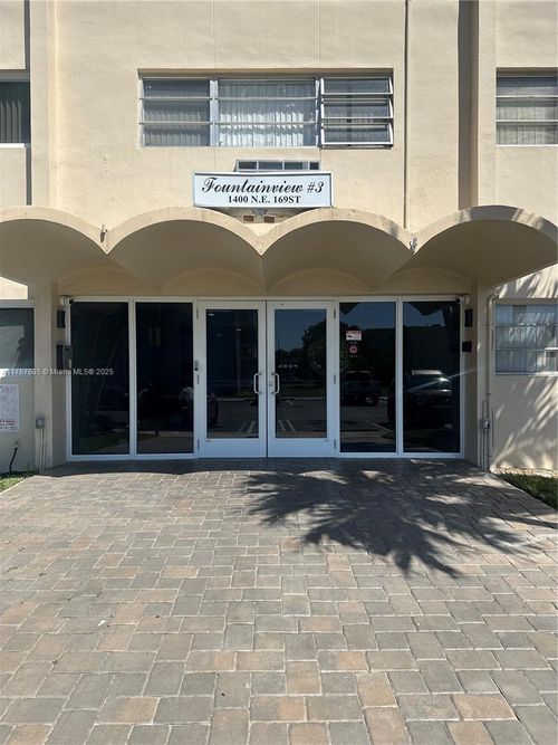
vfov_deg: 71.6
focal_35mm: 24
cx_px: 279
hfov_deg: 56.8
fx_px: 516
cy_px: 372
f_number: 1.78
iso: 80
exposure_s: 1/5848
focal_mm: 6.86
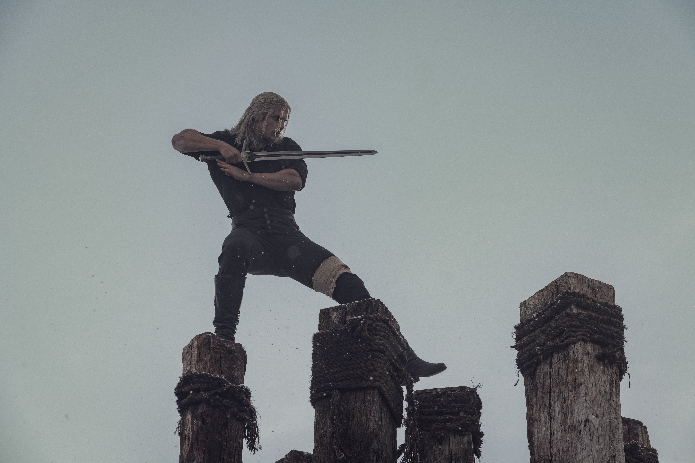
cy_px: 232
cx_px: 348
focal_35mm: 112
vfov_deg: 12.2
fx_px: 2162
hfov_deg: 18.3
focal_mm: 112
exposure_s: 1/320
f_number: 6.3
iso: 200
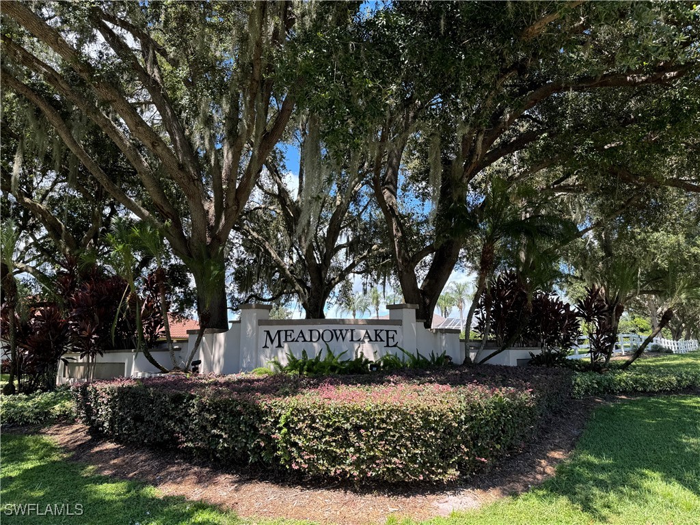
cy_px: 262
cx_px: 350
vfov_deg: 56.8
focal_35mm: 24
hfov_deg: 71.6
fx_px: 485
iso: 80
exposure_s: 1/567
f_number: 1.78
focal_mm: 6.76
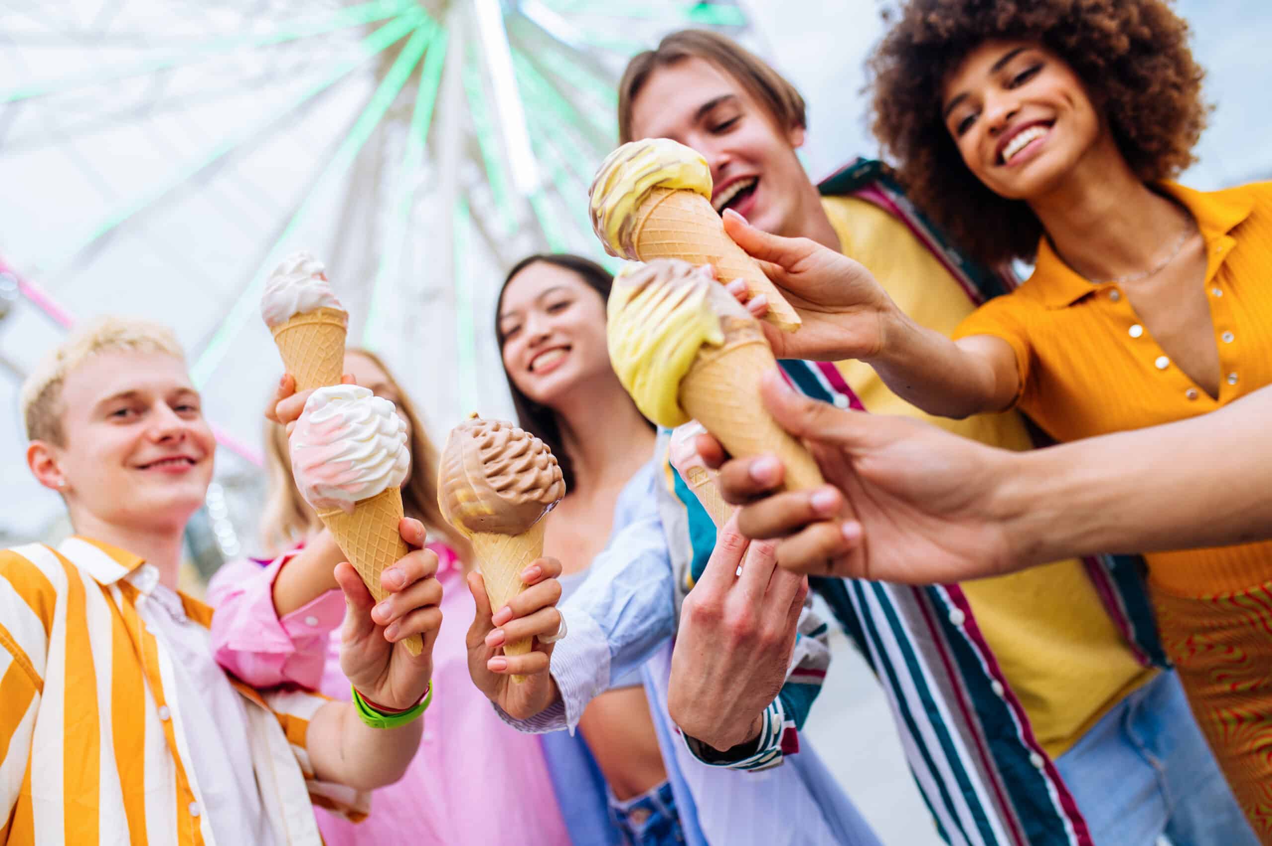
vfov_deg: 37.8
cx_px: 636
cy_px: 423
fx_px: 1236
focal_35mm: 35
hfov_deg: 54.5
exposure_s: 1/320
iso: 320
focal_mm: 35
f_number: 2.8
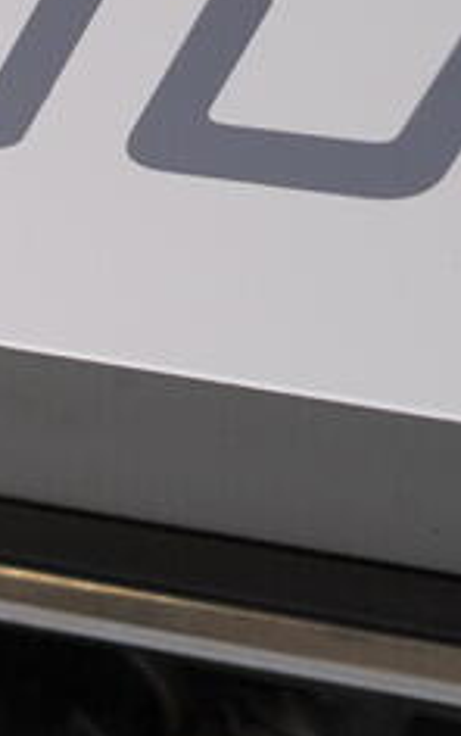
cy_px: 591
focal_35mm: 159
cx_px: -931
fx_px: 3188
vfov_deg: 13.1
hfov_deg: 7.3
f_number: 3.5
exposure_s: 1/60
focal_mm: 24
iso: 125
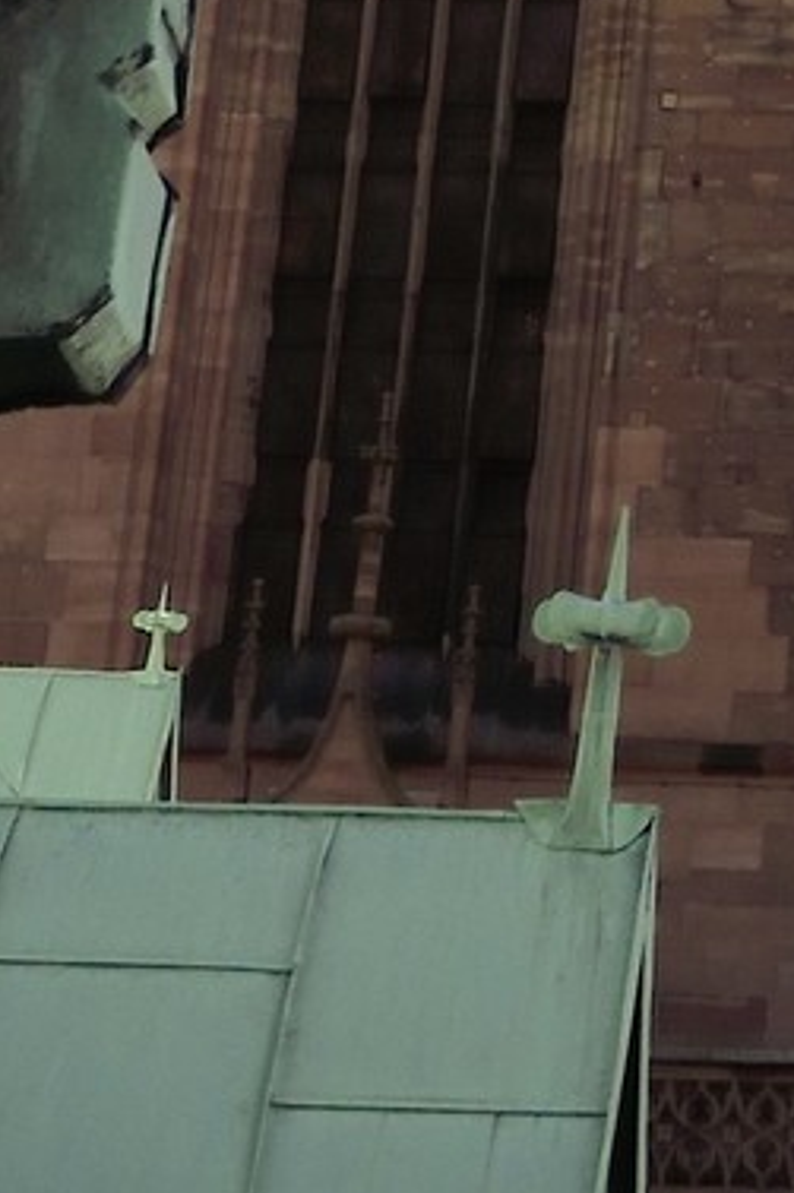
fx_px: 6126
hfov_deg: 7.1
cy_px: -1688
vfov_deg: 9.8
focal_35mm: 185
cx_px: 1613
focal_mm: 29
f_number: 14
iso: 200
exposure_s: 1/400
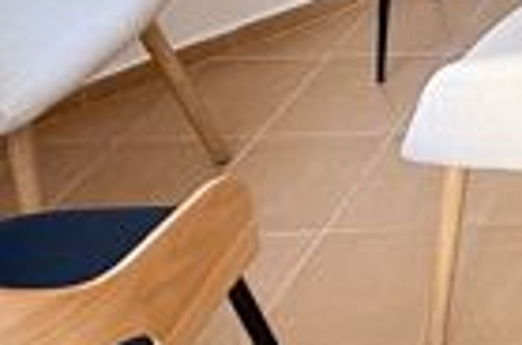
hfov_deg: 19.6
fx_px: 1071
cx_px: 960
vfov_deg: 15.2
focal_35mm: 74
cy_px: -319
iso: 125
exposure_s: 1/99
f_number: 2.2
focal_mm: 2.22
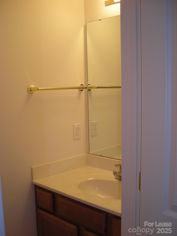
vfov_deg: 47.9
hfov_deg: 36.8
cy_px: 117
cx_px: 88
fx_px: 266
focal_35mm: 39
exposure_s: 1/30
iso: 50
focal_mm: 6.3
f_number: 3.2
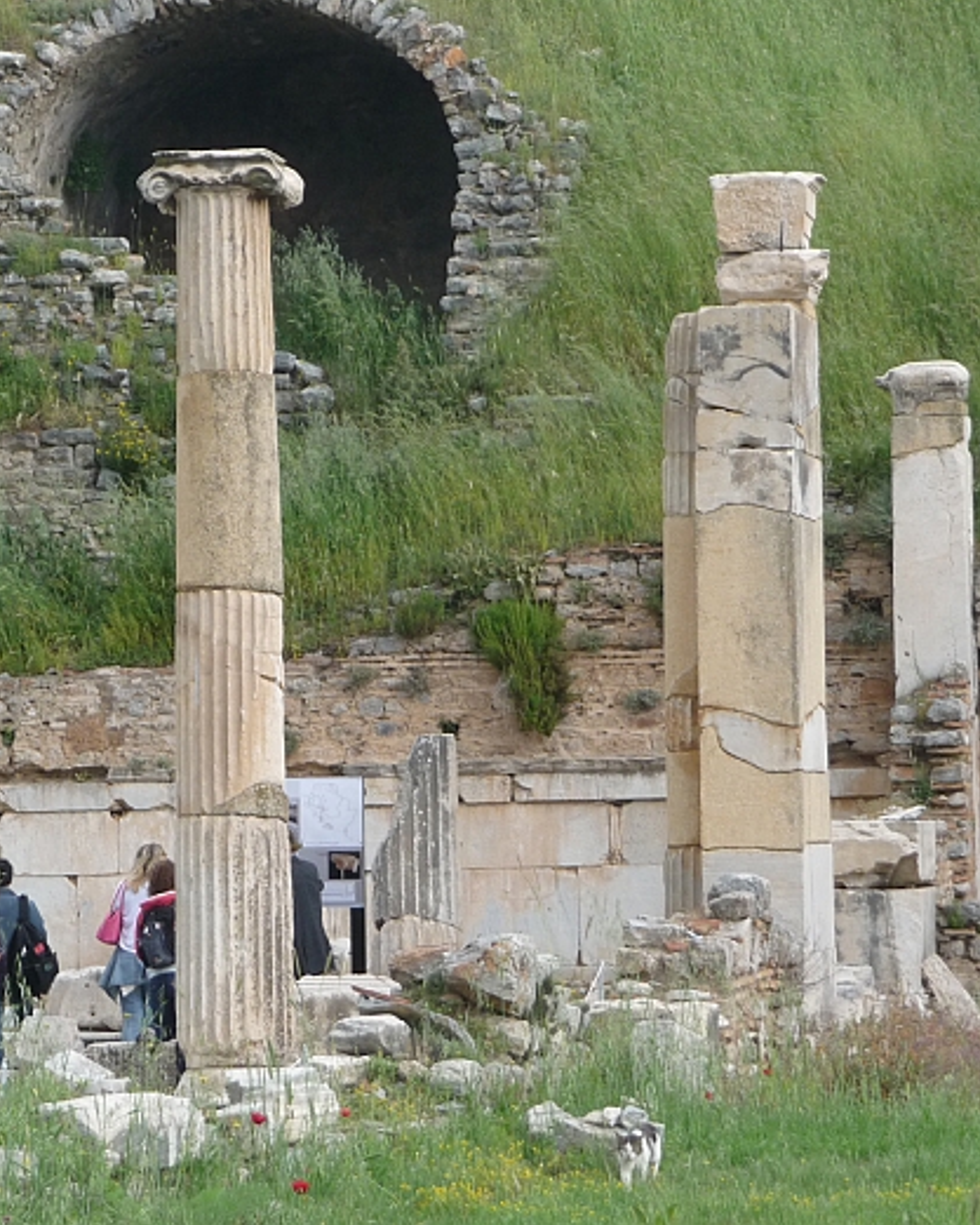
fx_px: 5654
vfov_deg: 12.4
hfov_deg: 9.9
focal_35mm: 156
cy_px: 610
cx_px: 378
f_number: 4.7
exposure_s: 1/200
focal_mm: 20.3
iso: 160
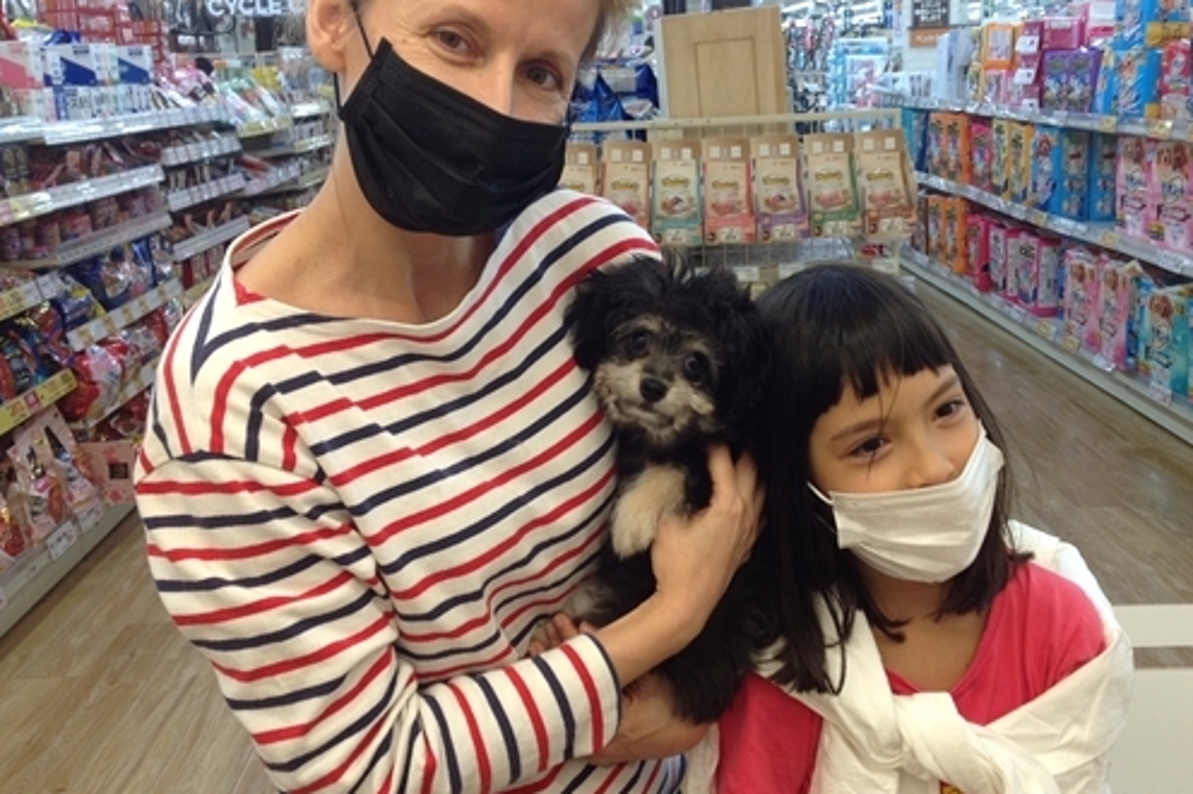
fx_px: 1457
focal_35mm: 44
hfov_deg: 44.5
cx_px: 659
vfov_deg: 30.5
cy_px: 368
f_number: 2.4
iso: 64
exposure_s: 1/40
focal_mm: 4.28
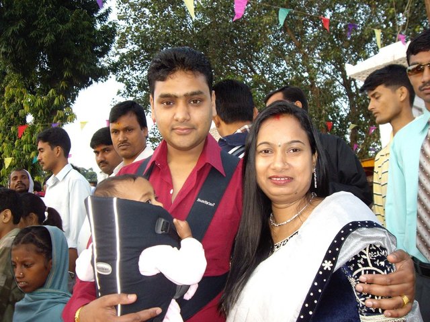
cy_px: 161
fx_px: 472
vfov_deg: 37.7
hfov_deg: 49.0
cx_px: 215
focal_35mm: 38
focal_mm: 6.2
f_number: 2.7
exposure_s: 1/80
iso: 200
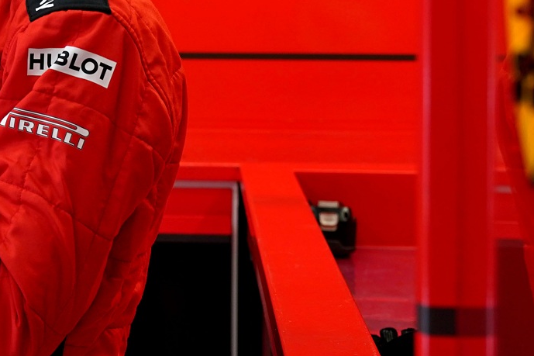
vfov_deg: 11.7
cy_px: 53
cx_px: -1
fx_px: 1720
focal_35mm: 116
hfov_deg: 17.2
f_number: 4.5
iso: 800
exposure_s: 1/100
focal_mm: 47
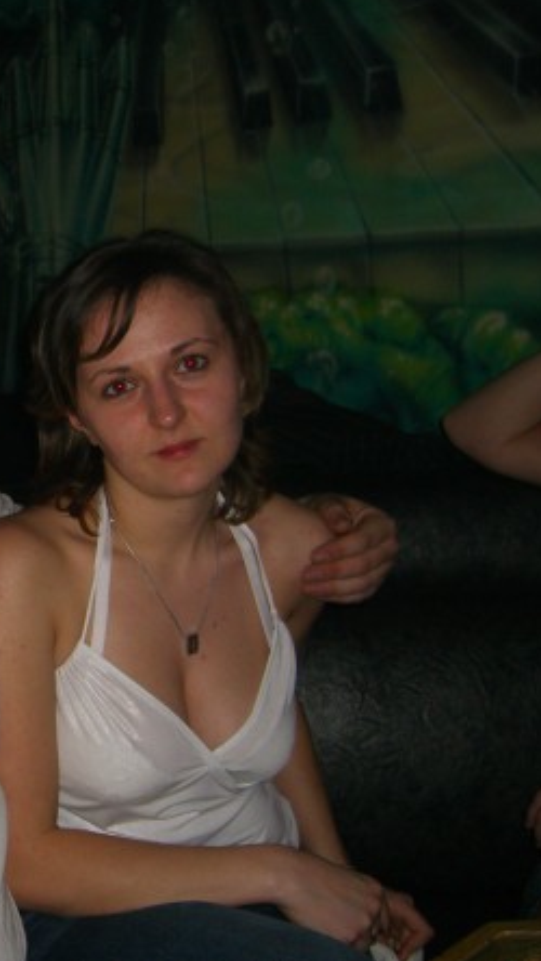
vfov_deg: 37.2
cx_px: -78
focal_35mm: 56
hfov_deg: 20.3
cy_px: 476
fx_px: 1427
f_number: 2.8
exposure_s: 1/60
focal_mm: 7.9
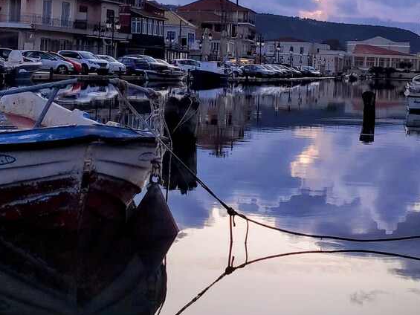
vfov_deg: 16.9
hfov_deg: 22.5
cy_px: 74
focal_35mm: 87
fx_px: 1056
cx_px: 172
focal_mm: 5.31
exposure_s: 1/112
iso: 50
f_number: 1.7
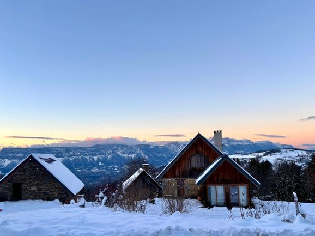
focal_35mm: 27
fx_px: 246
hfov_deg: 65.3
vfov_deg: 51.3
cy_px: 117
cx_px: 159
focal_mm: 5.96
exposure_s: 1/262
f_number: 1.6
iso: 40
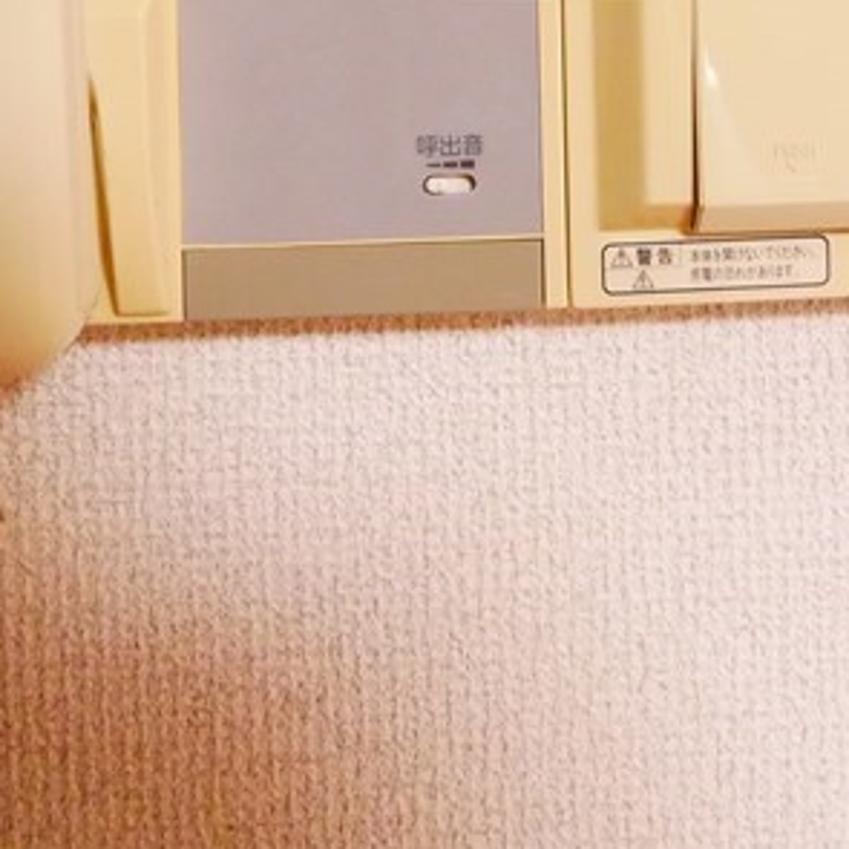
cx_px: 530
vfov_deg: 32.8
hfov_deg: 38.9
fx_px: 1193
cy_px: -150
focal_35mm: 43
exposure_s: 1/60
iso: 2500
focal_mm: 7
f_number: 4
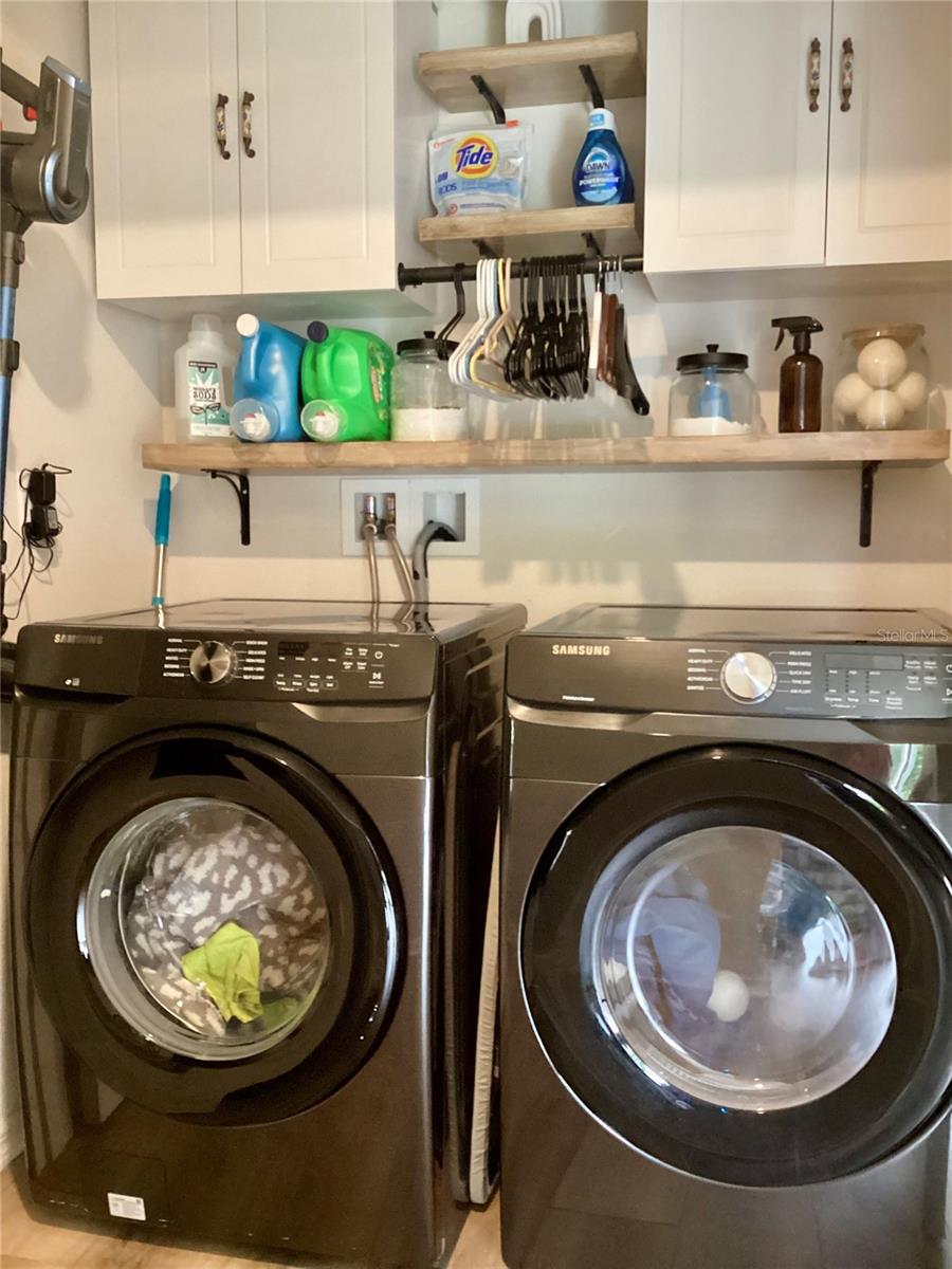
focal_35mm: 31
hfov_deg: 45.4
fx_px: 1137
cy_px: 634
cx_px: 476
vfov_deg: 58.4
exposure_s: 1/30
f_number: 2.4
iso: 400
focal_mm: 3.3
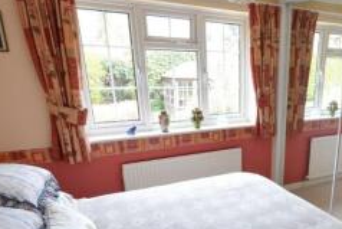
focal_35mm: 30
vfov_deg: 42.2
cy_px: 174
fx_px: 285
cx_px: 260
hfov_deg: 58.4
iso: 400
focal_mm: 10
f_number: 8
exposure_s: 1/25
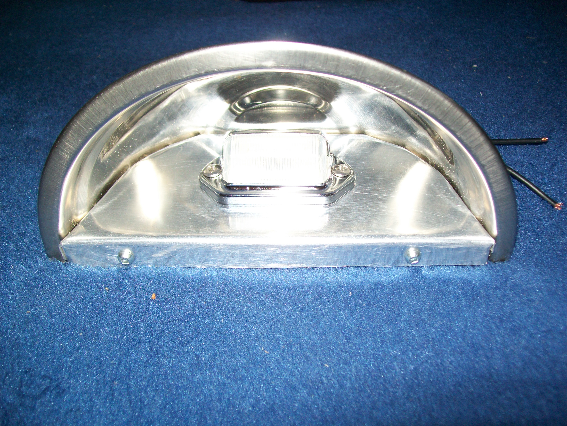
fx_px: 590
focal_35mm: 36
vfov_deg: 39.7
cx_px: 284
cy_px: 213
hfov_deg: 51.4
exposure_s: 1/60
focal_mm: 6
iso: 64
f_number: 2.7
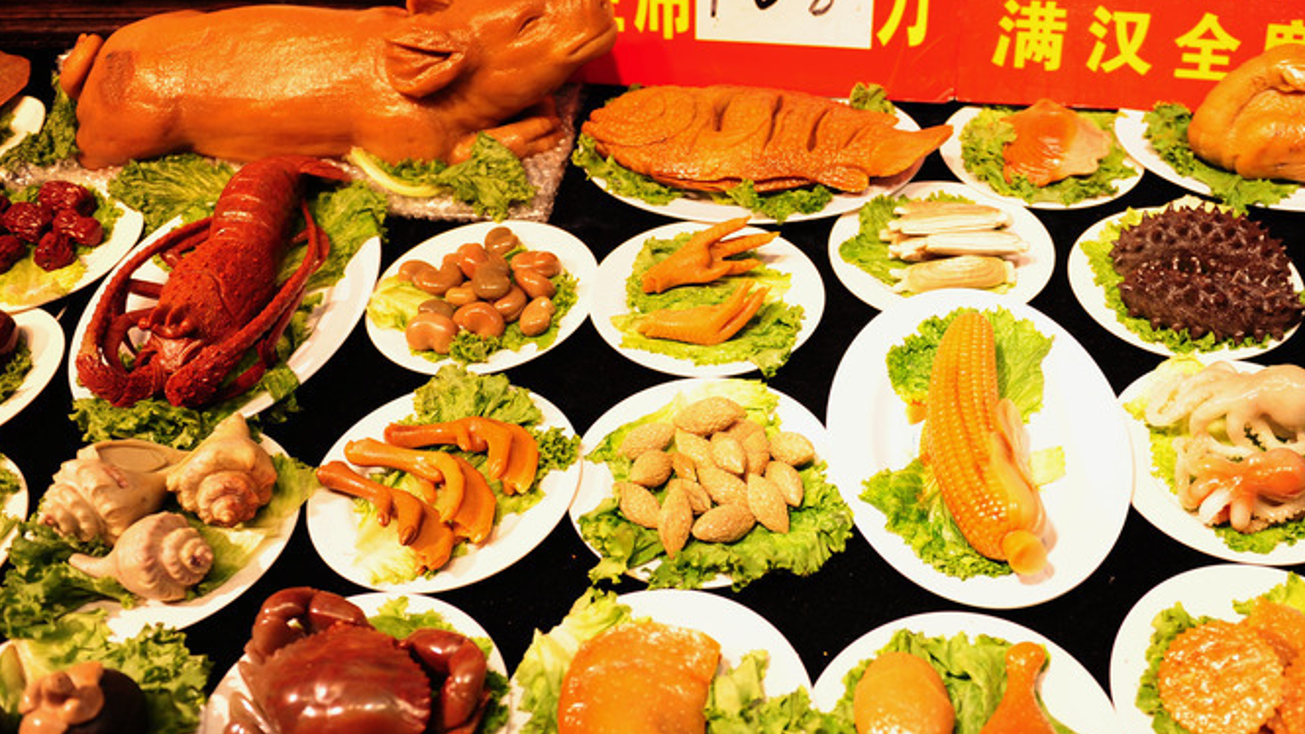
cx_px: 791
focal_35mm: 34
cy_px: 356
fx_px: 1176
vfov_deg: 34.6
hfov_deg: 57.5
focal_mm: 24
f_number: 2.8
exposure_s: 1/250
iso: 200
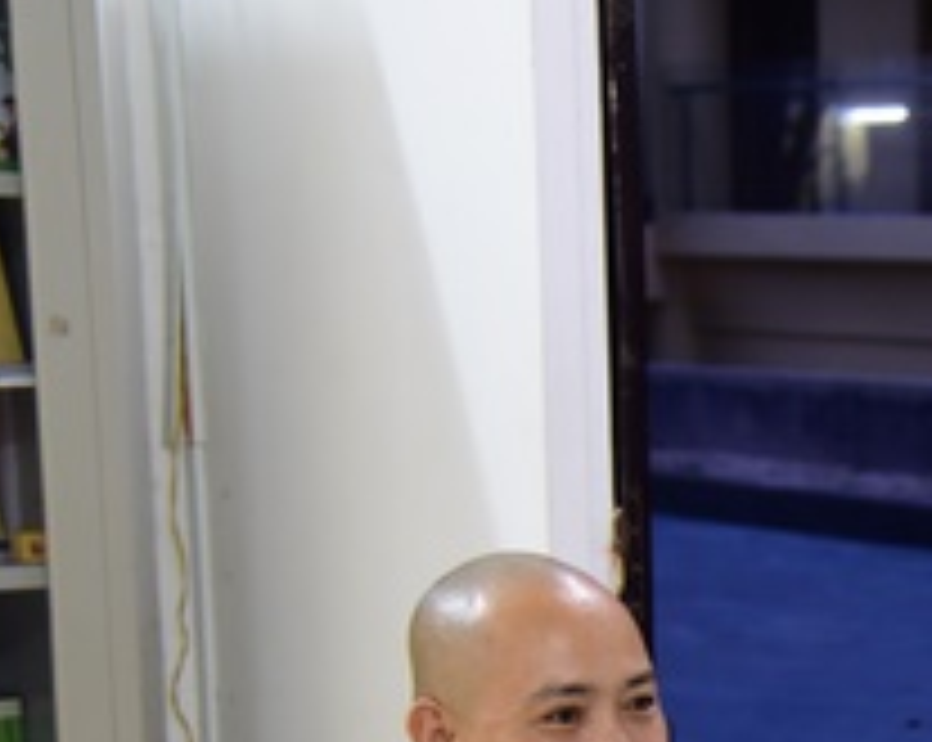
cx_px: 1243
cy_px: 863
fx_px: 3581
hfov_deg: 14.2
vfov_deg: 11.6
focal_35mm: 130
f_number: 4
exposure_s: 1/30
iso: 1600
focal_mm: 44
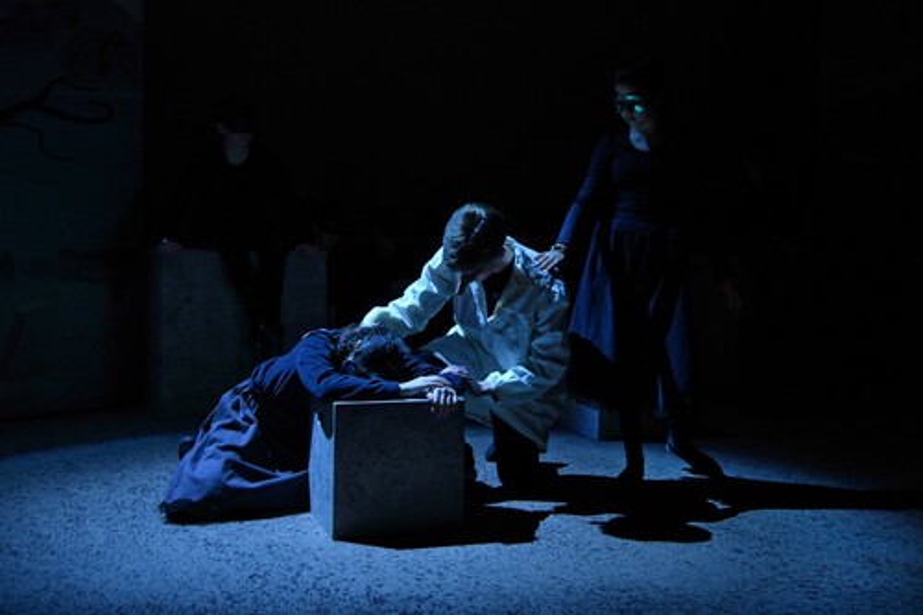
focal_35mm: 45
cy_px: 308
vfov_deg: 29.8
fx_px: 1153
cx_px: 462
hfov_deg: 43.6
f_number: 8
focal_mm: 45
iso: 2000
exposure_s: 1/30
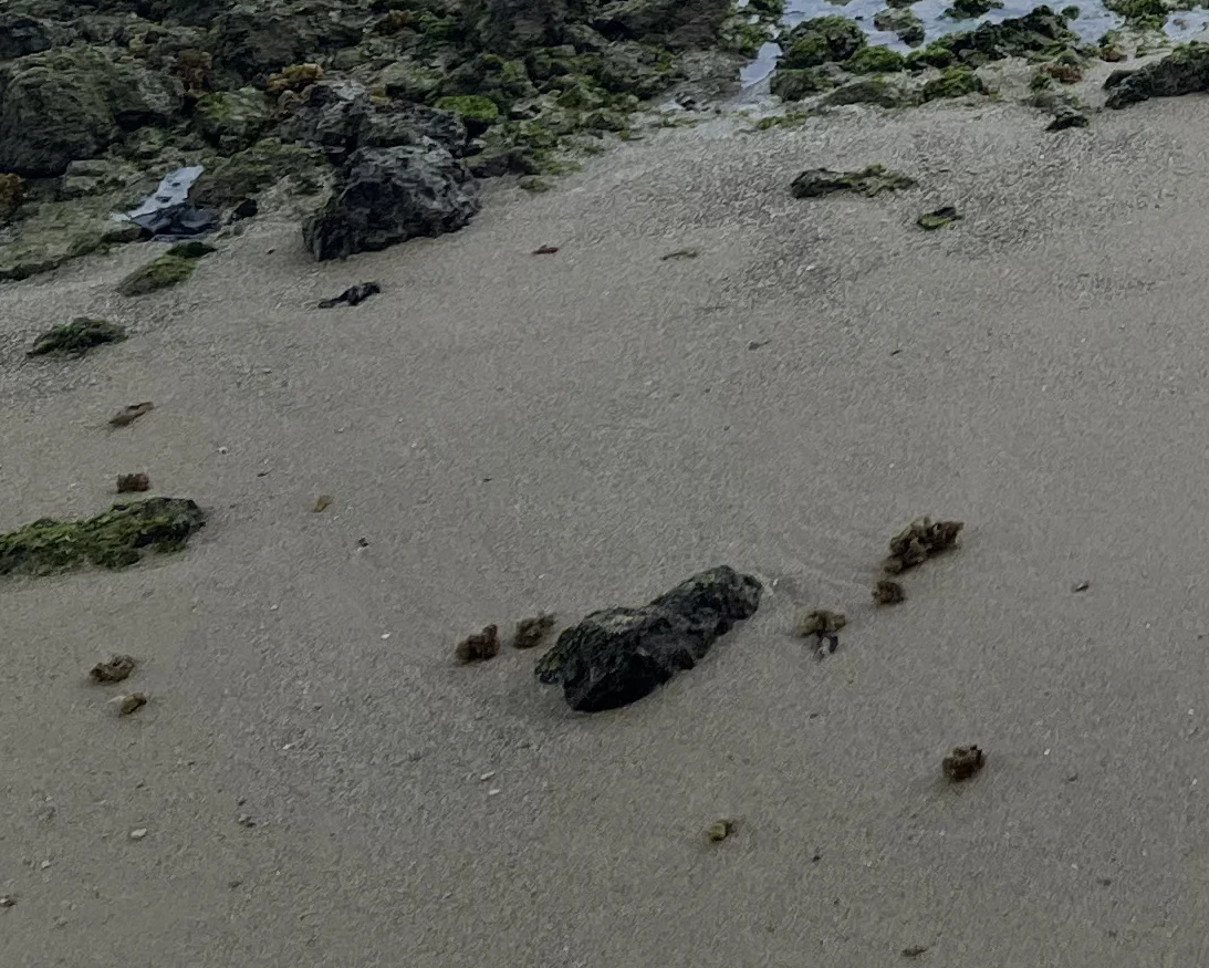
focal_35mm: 90
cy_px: -435
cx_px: 1518
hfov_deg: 19.8
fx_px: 3221
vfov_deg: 15.8
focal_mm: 5.1
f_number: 1.6
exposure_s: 1/2433
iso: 32
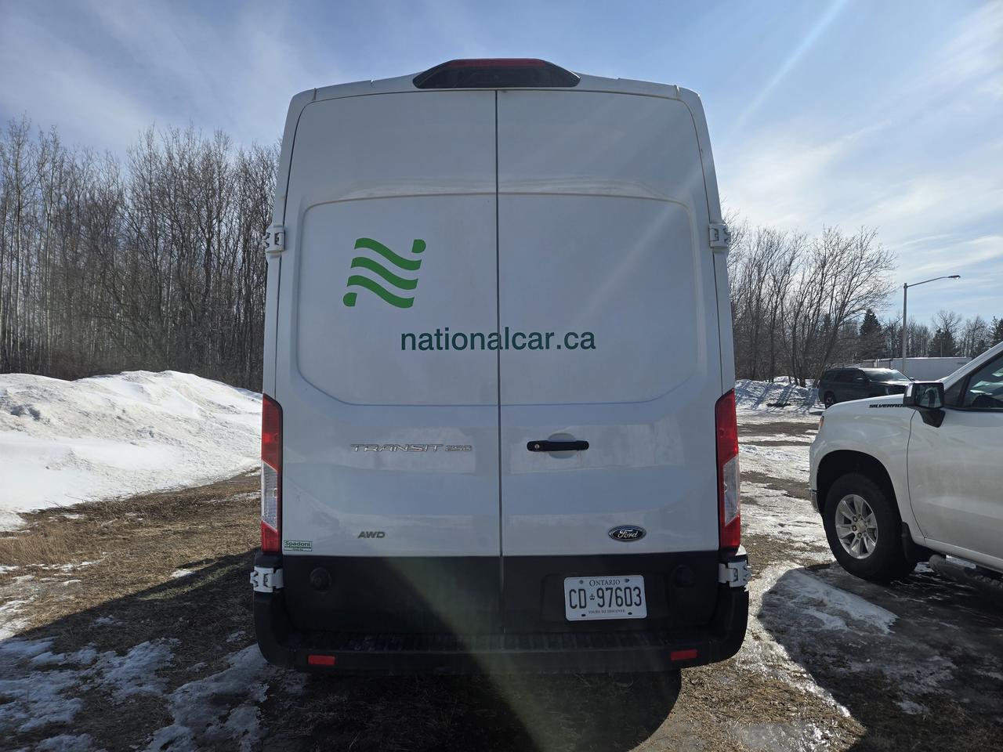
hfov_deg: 73.9
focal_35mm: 23
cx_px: 502
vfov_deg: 58.9
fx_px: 666
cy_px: 376
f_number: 1.8
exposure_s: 1/3255
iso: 25
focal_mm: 5.4
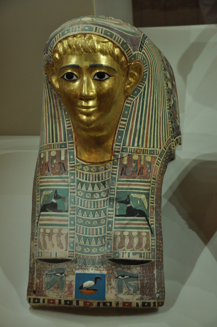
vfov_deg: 29.3
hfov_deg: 19.7
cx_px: 108
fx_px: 626
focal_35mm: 69
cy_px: 164
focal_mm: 46
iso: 1000
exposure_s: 1/30
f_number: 4.5
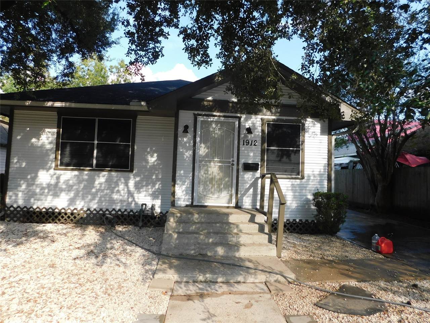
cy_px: 162
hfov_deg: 73.9
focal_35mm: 23
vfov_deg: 58.9
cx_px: 215
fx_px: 286
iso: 125
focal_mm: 4
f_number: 3
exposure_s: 1/500
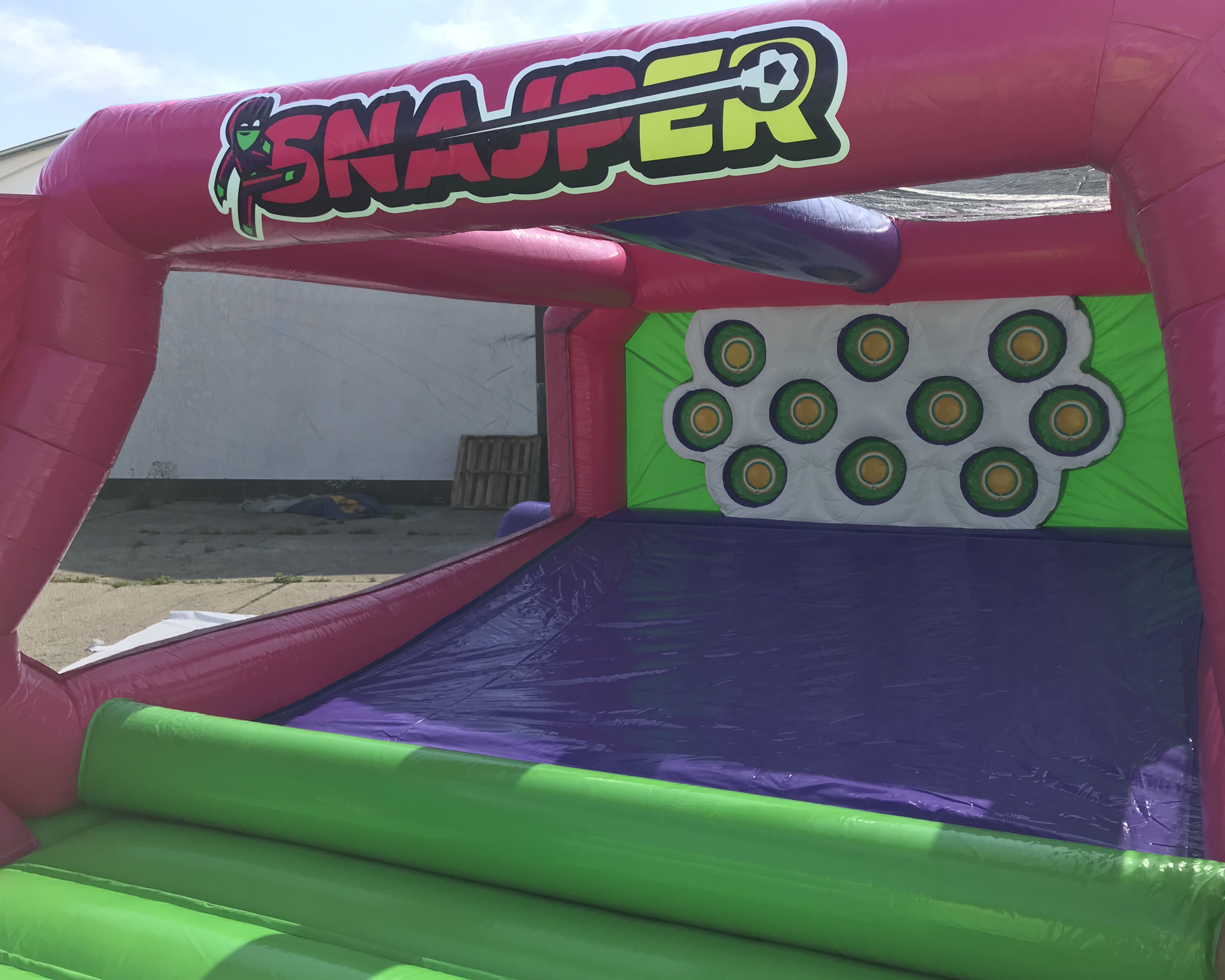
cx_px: 643
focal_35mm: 31
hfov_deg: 57.2
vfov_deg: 47.1
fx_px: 1124
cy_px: 497
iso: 20
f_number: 1.8
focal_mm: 3.99
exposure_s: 1/958
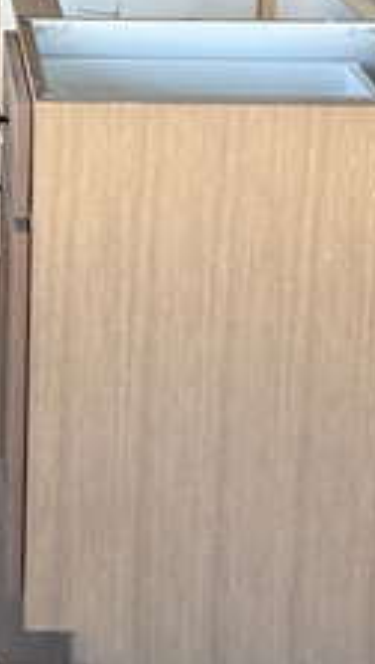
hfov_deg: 16.5
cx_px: -83
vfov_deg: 24.3
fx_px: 1233
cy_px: -304
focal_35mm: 70
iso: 100
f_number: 2.2
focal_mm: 2.22
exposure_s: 1/99
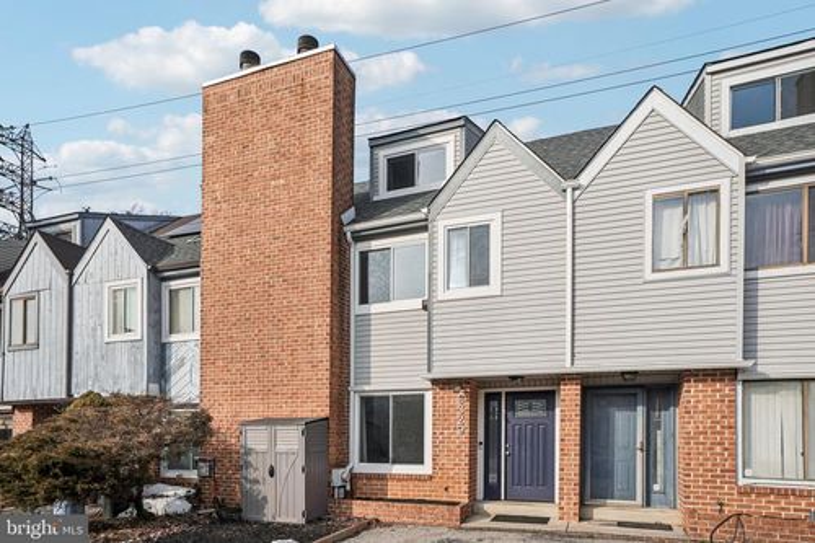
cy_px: 272
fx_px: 475
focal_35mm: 21
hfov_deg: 81.2
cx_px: 408
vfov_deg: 59.5
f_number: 8
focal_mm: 21
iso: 100
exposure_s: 1/640
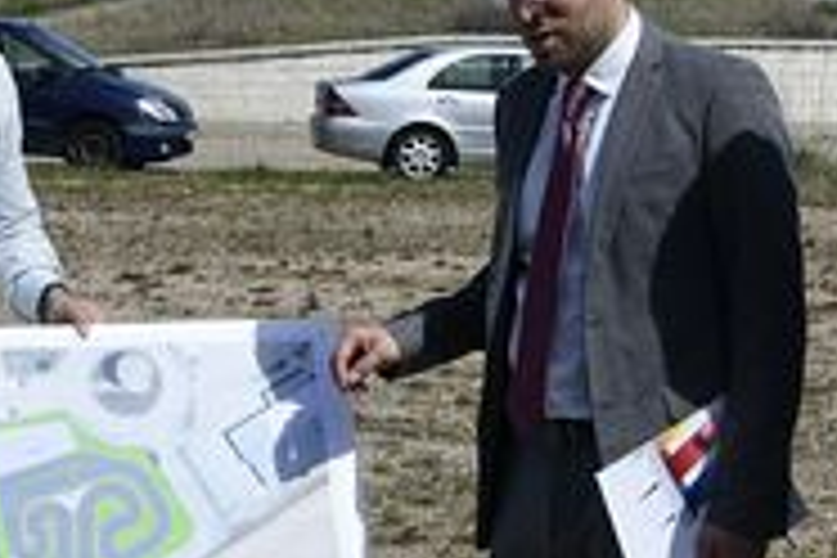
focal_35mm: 119
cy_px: 43
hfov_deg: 17.2
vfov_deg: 11.4
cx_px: 284
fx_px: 2767
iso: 160
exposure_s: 1/400
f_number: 10
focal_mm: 26
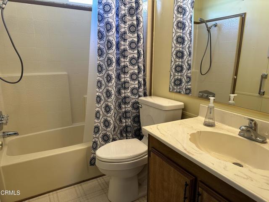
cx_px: 134
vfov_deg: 56.8
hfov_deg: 71.6
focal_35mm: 24
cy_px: 101
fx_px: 187
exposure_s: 1/120
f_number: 1.78
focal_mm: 6.86
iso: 200
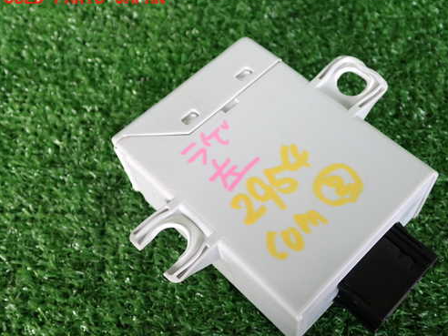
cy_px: 191
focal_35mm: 39
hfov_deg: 47.5
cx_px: 272
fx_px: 505
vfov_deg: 36.8
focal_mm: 5.79
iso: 200
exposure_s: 1/125
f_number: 2.4
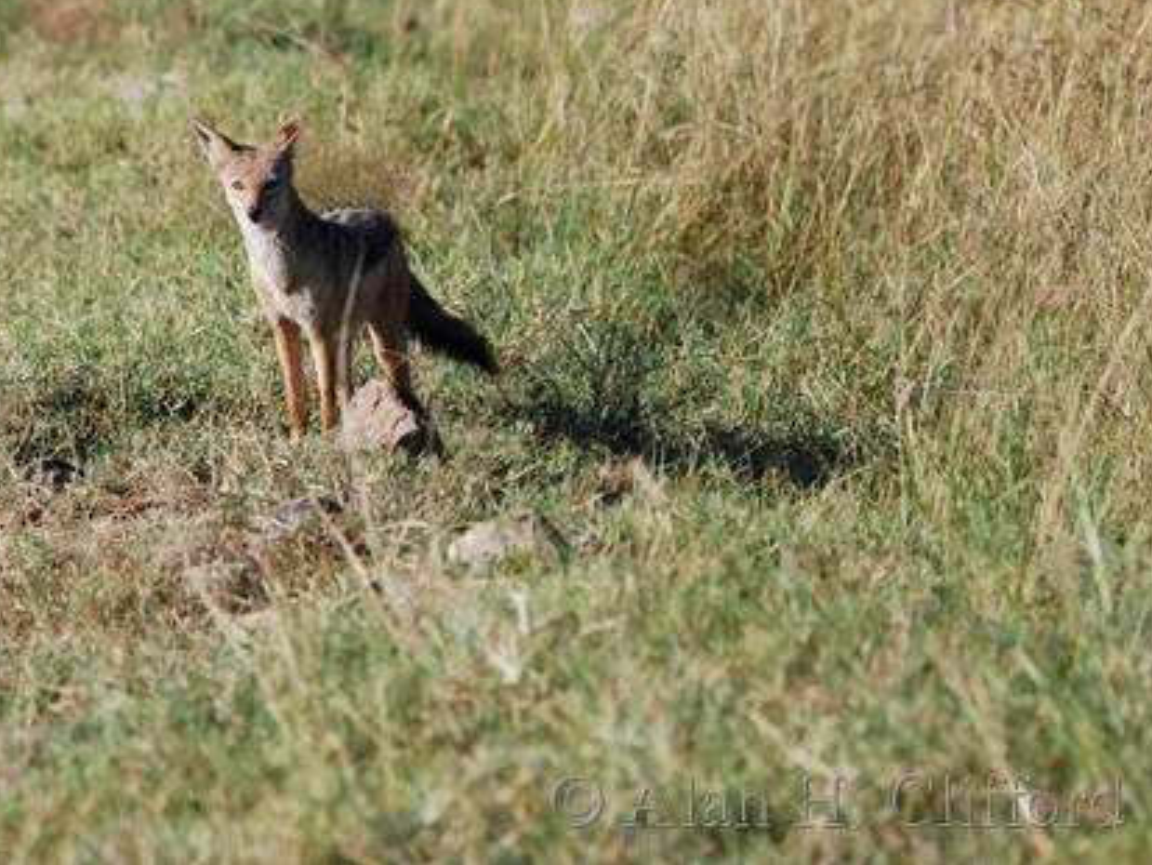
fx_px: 21971
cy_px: 215
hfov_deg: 3.0
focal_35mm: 660
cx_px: 226
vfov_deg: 2.3
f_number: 5.3
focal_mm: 270
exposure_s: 1/400
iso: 110
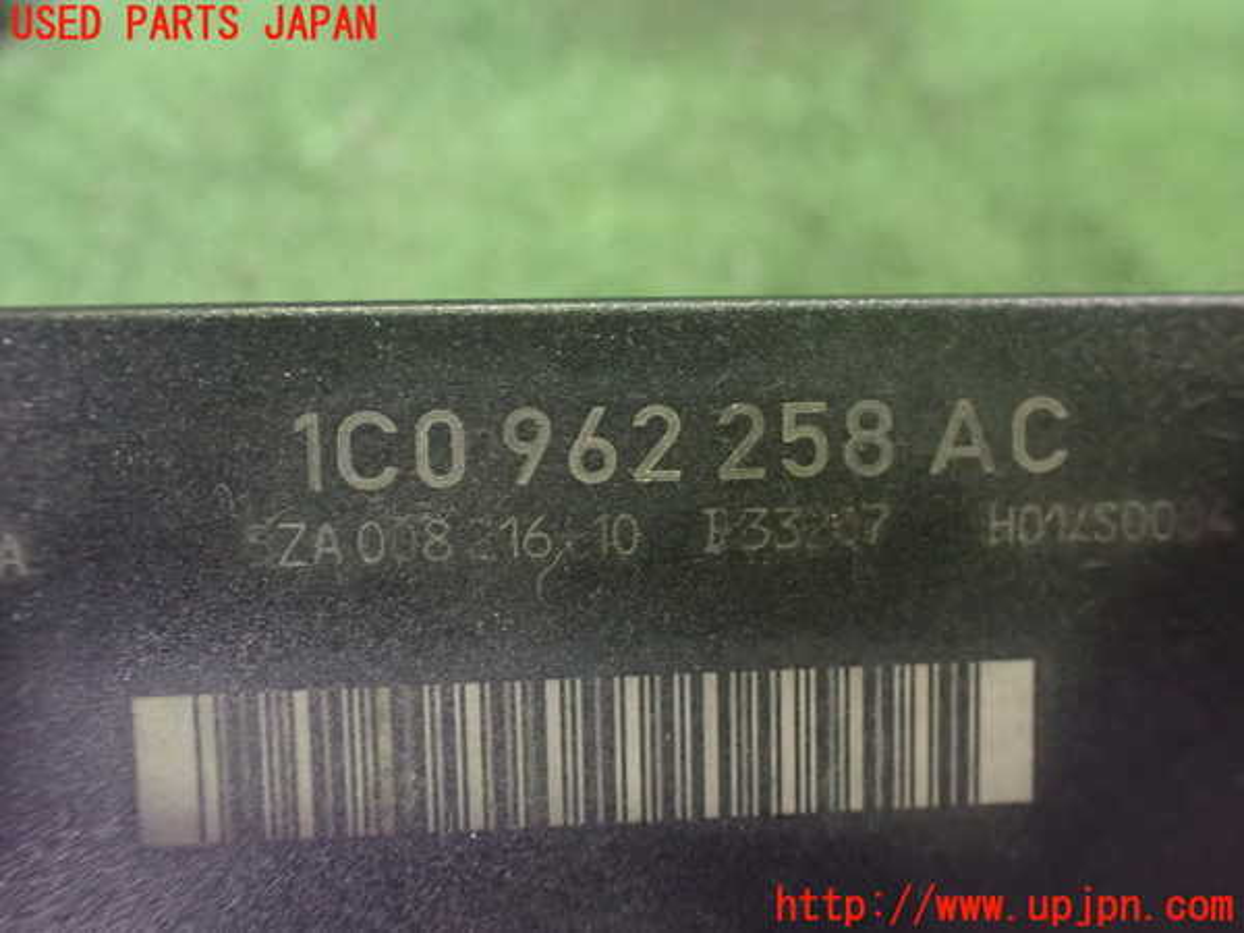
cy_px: 466
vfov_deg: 46.8
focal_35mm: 30
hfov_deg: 60.0
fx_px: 1078
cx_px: 622
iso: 1250
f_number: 2.3
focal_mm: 5.4
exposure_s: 1/30
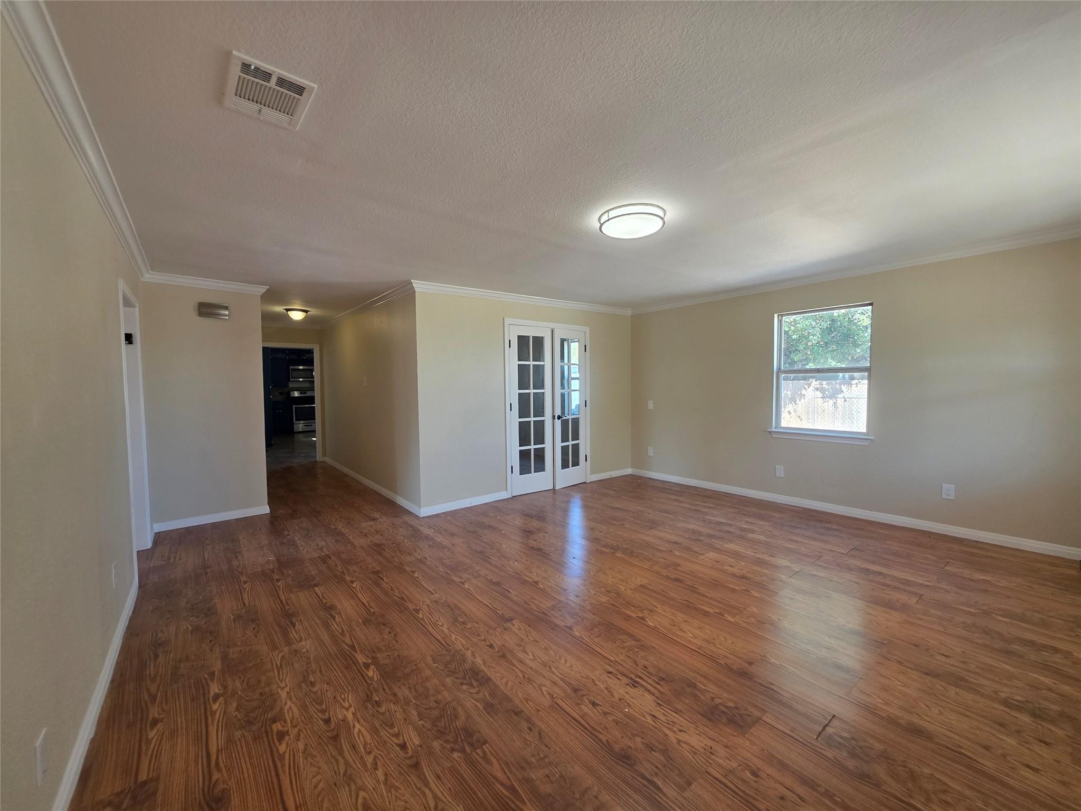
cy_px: 406
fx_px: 406
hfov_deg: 106.2
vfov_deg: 89.9
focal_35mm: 13
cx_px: 540
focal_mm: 2.2
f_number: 1.9
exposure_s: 1/120
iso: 125
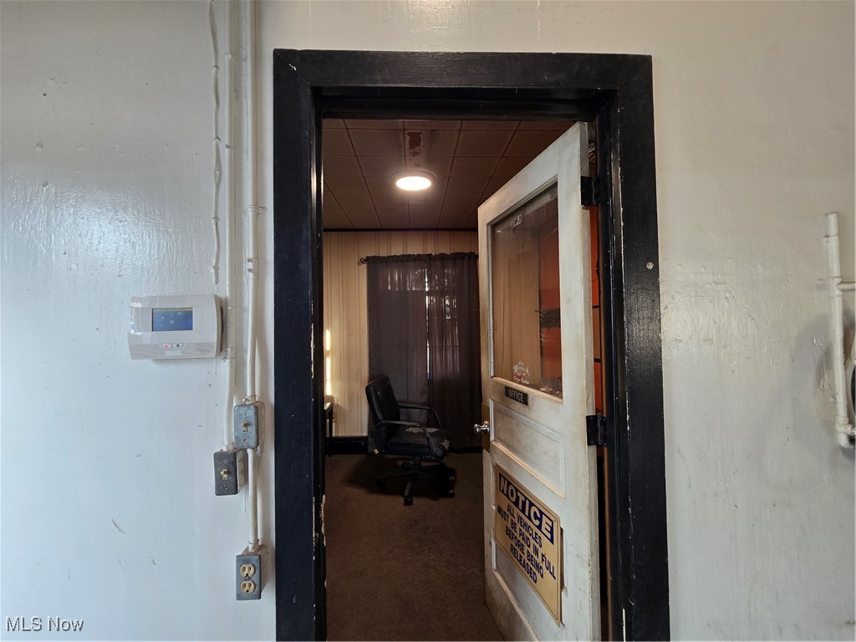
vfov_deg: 89.9
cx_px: 428
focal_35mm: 13
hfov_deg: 106.2
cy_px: 321
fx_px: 321
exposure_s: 1/60
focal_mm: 2.2
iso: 125
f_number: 2.2
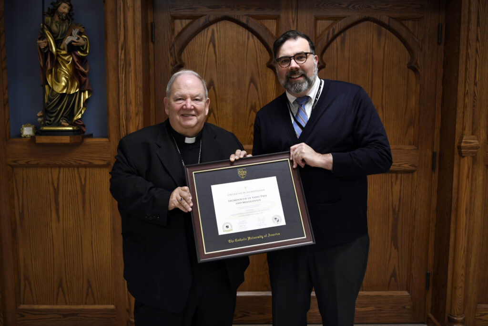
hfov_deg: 54.4
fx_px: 474
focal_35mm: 35
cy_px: 163
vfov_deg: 37.9
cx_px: 244
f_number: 2.8
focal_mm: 35
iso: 1600
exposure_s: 1/320
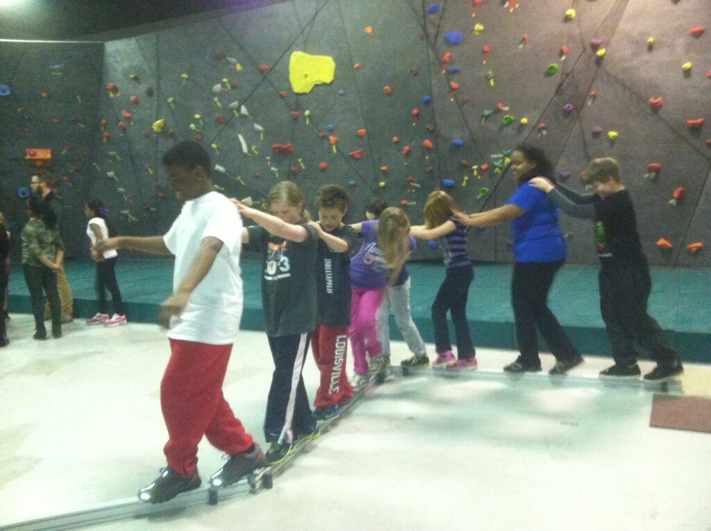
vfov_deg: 40.6
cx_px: 356
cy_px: 266
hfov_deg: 52.7
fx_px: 718
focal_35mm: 35
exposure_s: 1/15
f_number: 2.8
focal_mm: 3.85
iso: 640
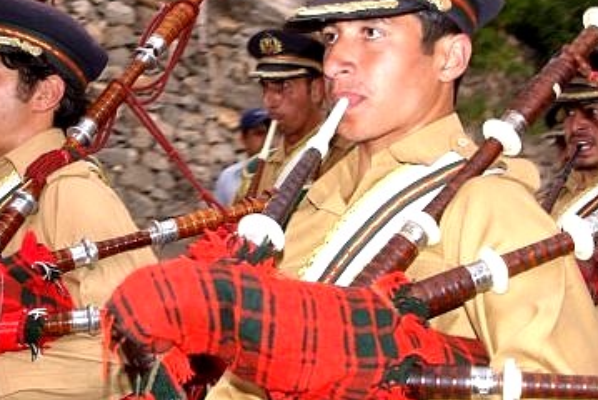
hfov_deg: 23.3
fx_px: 1446
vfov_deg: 15.7
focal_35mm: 87
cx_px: 232
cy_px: 208
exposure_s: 1/60
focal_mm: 26
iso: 400
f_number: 4
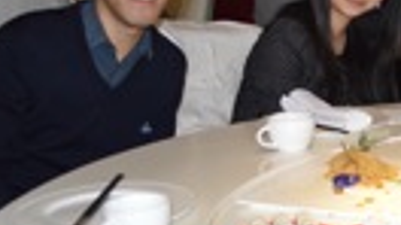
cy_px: 81
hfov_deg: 20.5
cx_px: 535
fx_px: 999
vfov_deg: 12.8
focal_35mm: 94
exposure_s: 1/60
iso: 400
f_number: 3.5
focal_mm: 18
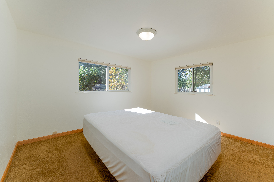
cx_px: 137
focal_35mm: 19
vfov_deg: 64.6
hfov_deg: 86.9
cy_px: 91
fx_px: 145
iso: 320
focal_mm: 19
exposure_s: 1/2000
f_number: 8
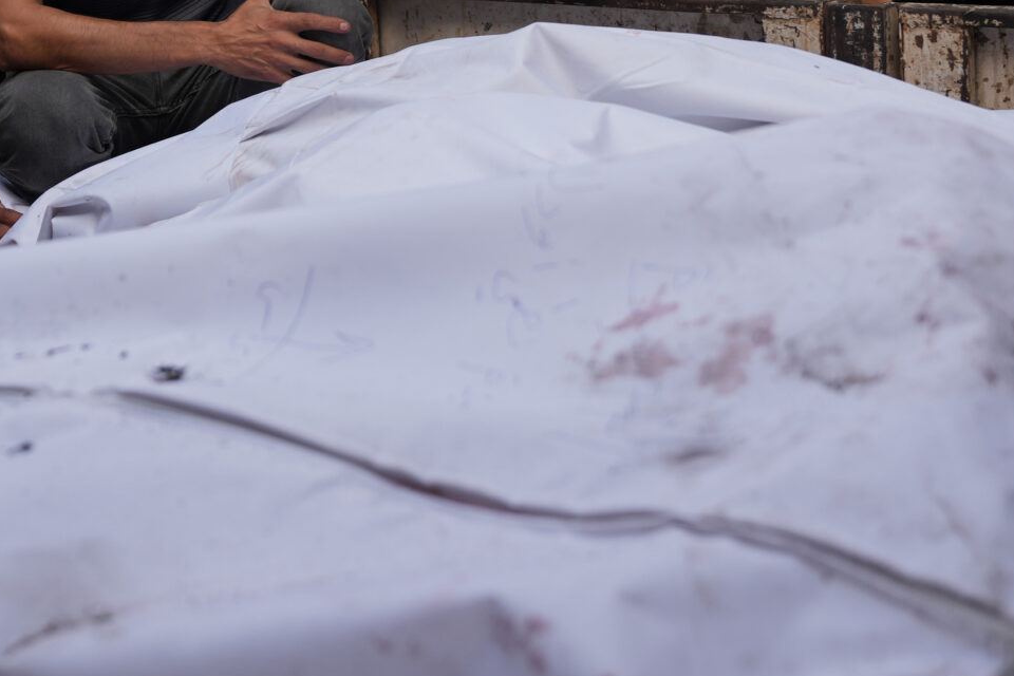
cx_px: 337
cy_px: -63
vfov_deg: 20.3
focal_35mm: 64
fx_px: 1803
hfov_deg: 31.2
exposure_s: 1/800
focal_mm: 24
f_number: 2.8
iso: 100
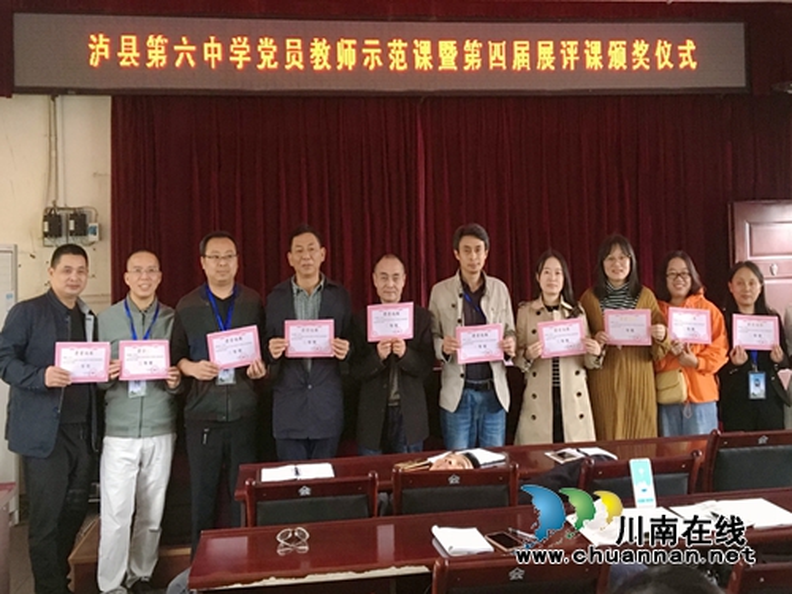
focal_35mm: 29
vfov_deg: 48.2
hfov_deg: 61.7
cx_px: 396
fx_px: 664
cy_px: 297
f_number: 2.2
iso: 200
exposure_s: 1/17
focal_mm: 4.15
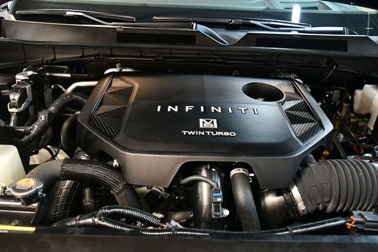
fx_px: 315
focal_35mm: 30
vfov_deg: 43.6
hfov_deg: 62.0
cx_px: 189
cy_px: 126
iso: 6400
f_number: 3.5
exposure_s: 1/60
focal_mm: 20
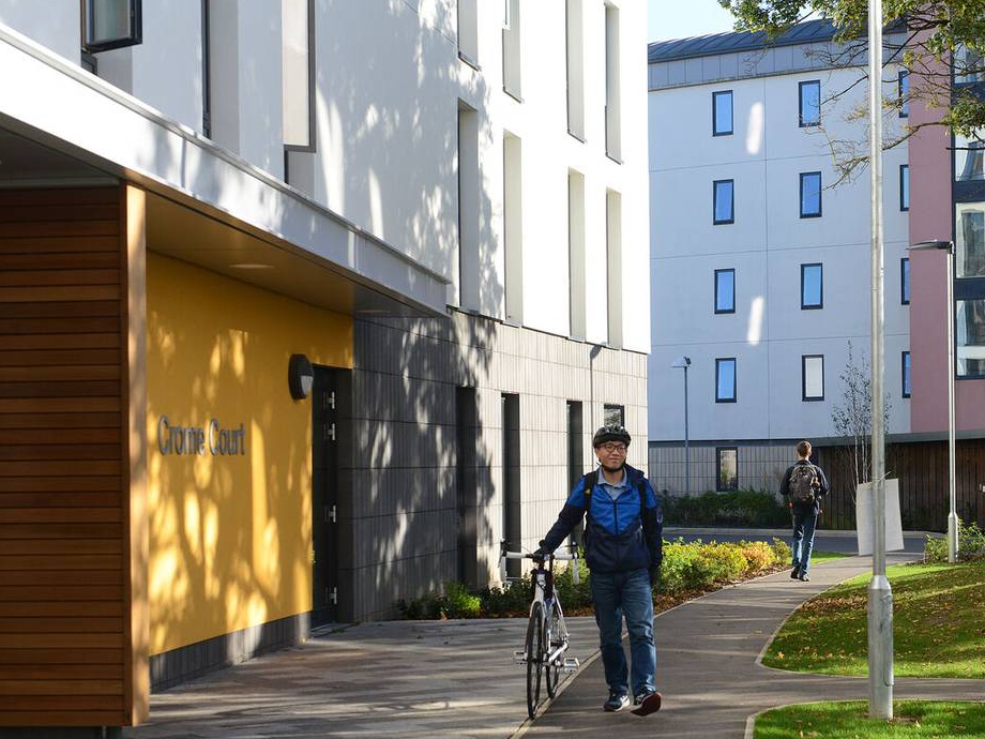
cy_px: 368
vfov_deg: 25.7
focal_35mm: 57
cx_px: 473
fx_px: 1622
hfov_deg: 33.8
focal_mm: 52
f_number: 8
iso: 640
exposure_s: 1/200
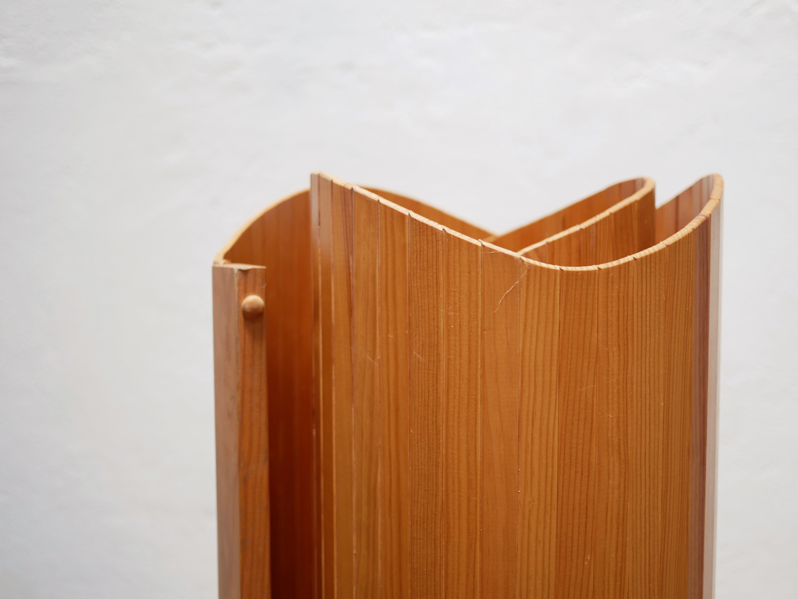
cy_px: 300
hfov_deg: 46.8
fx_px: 923
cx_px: 399
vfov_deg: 36.0
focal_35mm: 40
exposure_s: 1/60
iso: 320
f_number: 1.7
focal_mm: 20
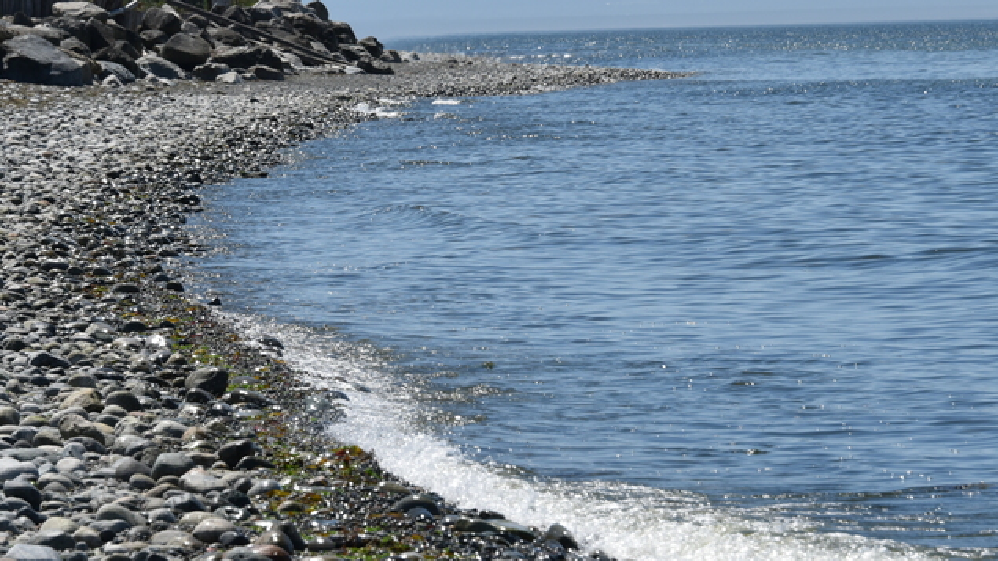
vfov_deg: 4.3
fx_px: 7541
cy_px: 207
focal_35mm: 285
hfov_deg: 7.6
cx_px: 471
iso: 100
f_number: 10
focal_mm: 135
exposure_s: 1/400
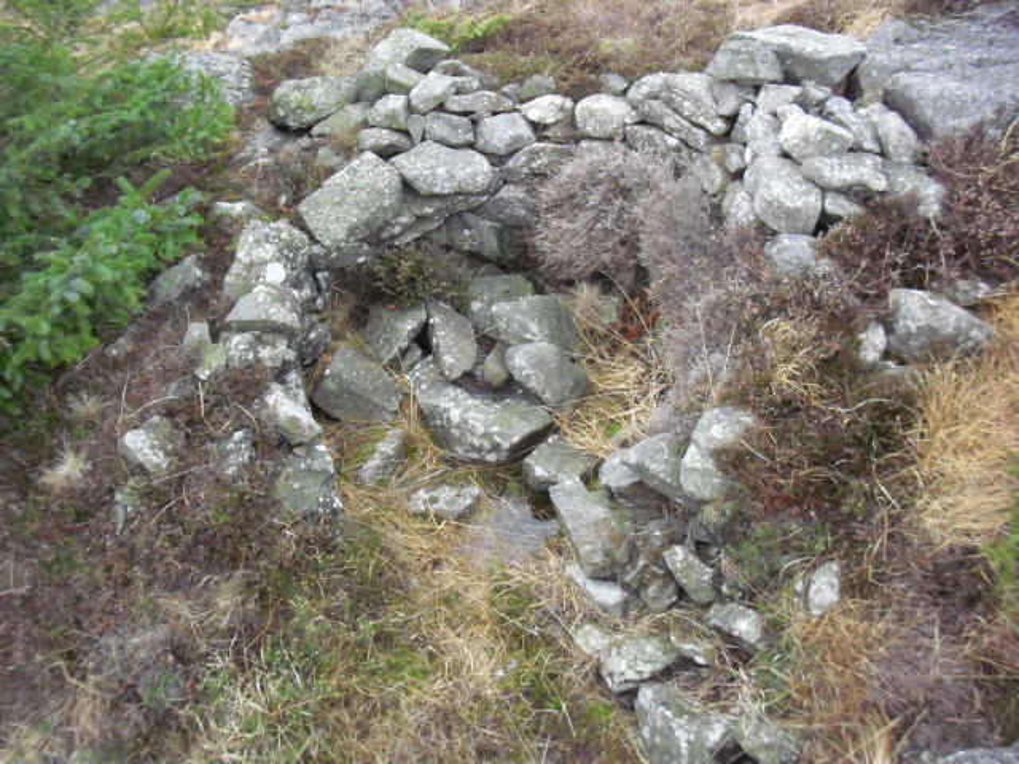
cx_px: 510
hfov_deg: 49.0
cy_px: 382
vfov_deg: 37.7
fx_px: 1119
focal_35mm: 38
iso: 400
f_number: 2.8
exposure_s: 1/100
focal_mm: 6.2
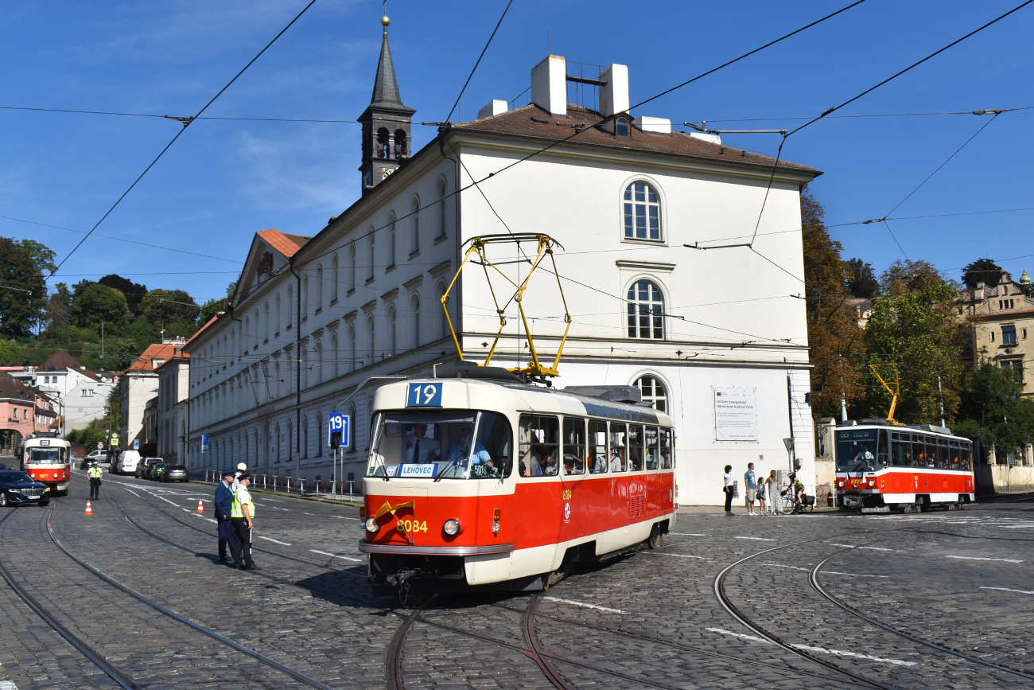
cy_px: 345
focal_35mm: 39
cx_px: 517
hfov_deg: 49.5
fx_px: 1120
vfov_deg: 34.2
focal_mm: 26
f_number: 11
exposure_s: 1/500
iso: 200
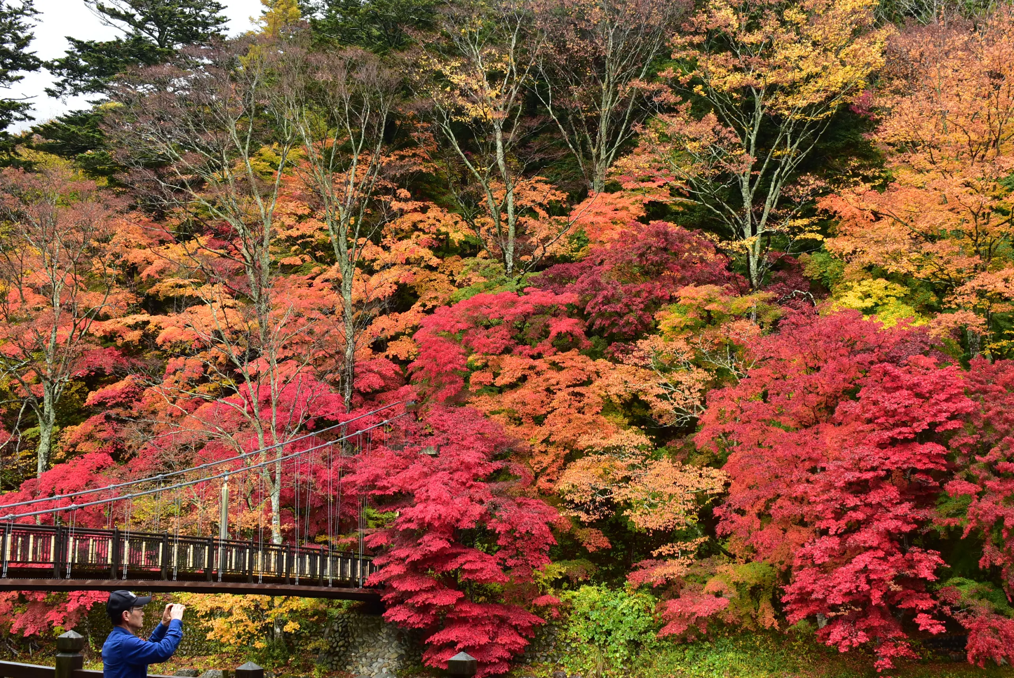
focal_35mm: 48
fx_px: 1353
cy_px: 339
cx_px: 507
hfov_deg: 41.1
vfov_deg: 28.1
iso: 400
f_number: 8
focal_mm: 32
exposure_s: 1/80
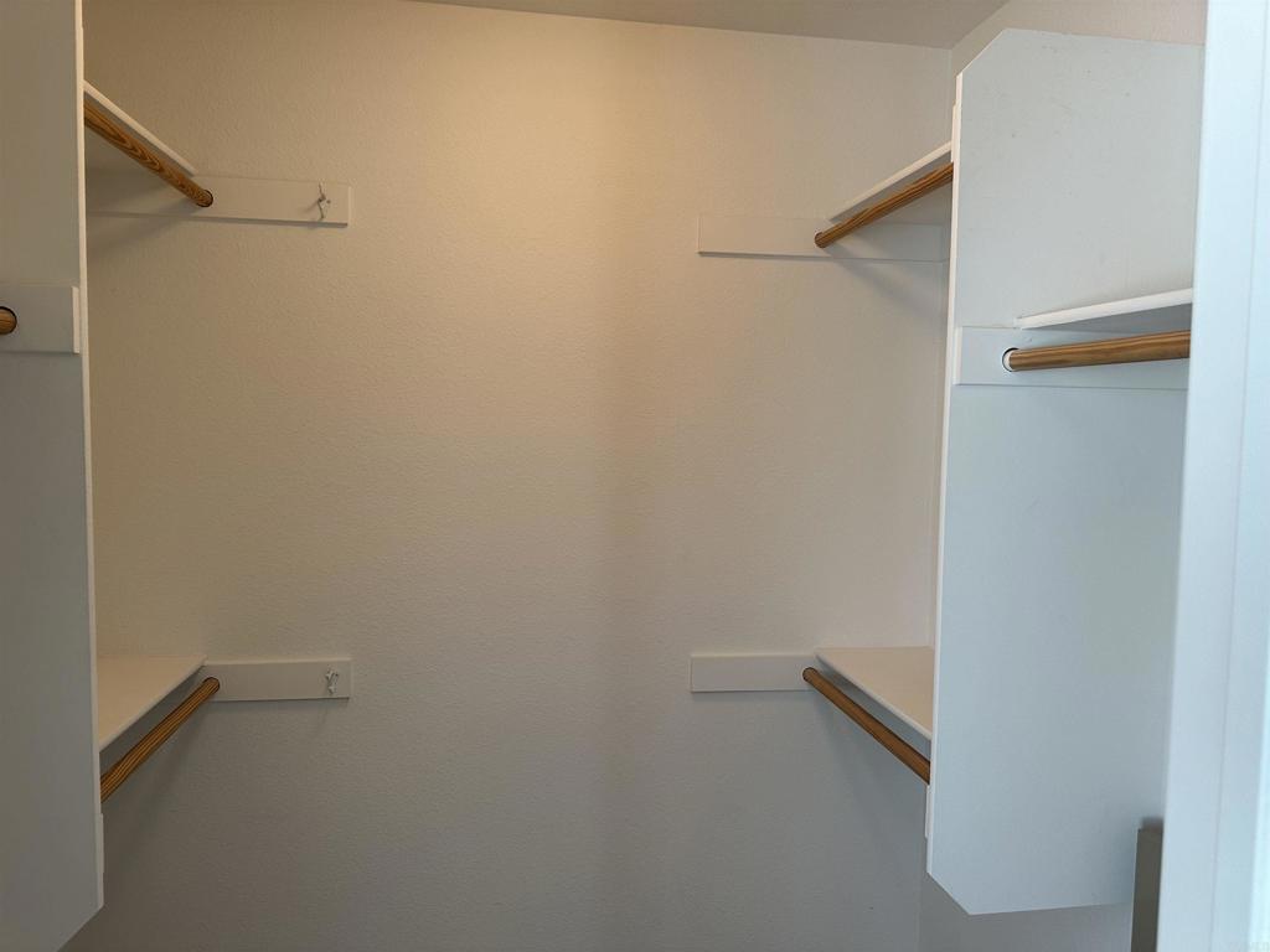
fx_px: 881
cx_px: 635
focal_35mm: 24
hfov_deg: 71.6
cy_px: 476
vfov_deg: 56.8
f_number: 1.78
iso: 125
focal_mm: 6.86
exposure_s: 1/120
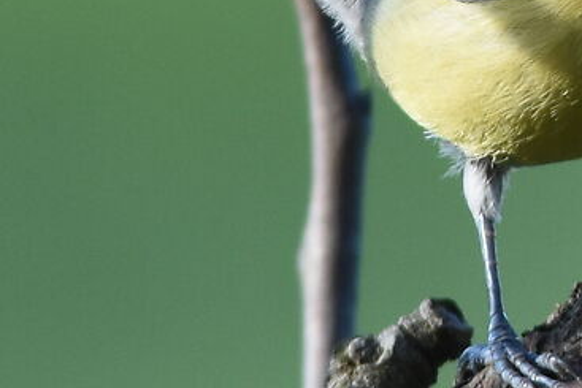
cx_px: 761
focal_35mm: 4907
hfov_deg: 0.4
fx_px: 79357
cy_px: -131
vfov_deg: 0.3
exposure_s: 1/800
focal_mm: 500
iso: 800
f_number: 6.3
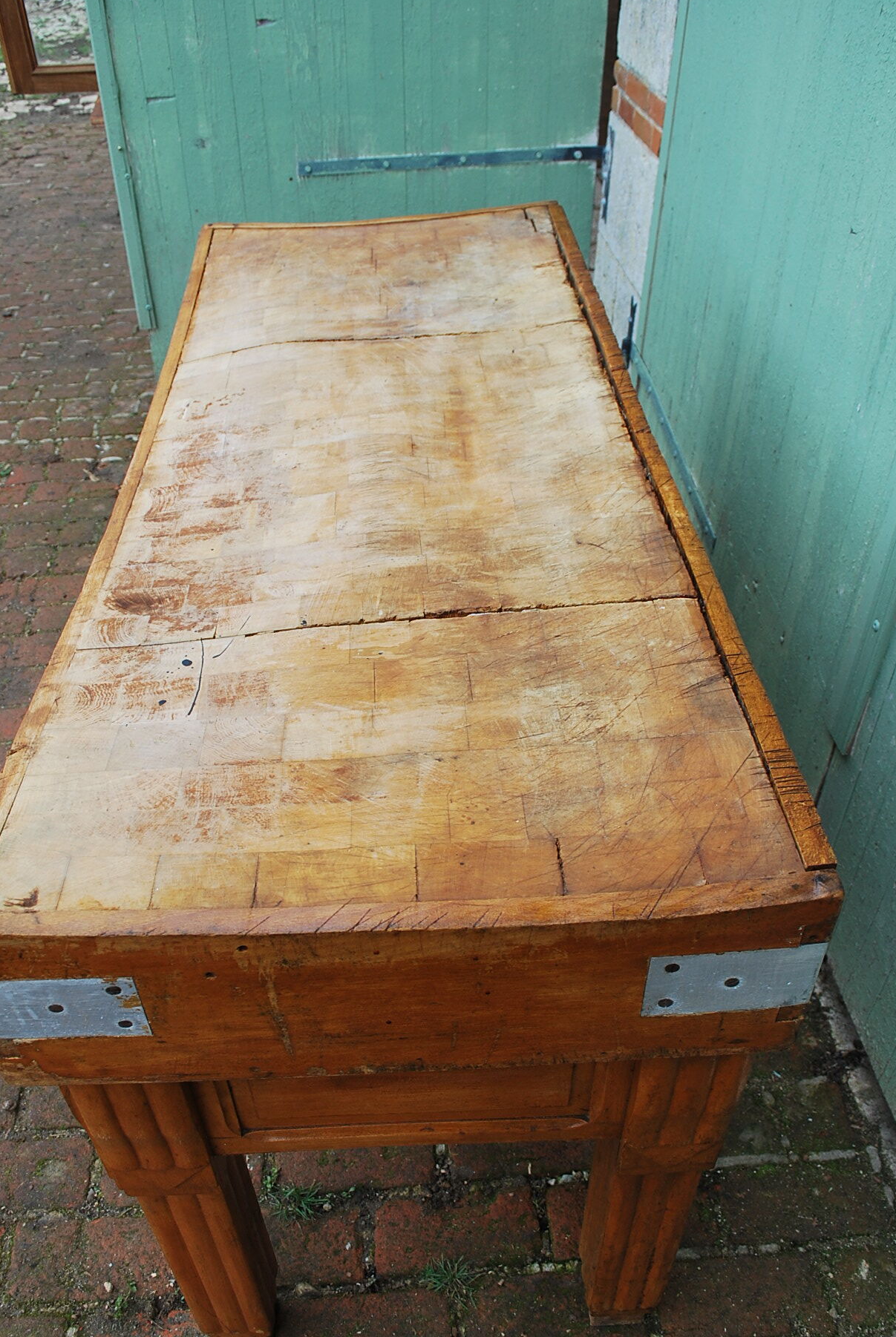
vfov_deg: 63.5
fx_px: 1079
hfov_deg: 45.1
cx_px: 433
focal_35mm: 29
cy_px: 714
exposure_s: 1/125
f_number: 5.6
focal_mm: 18
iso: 180
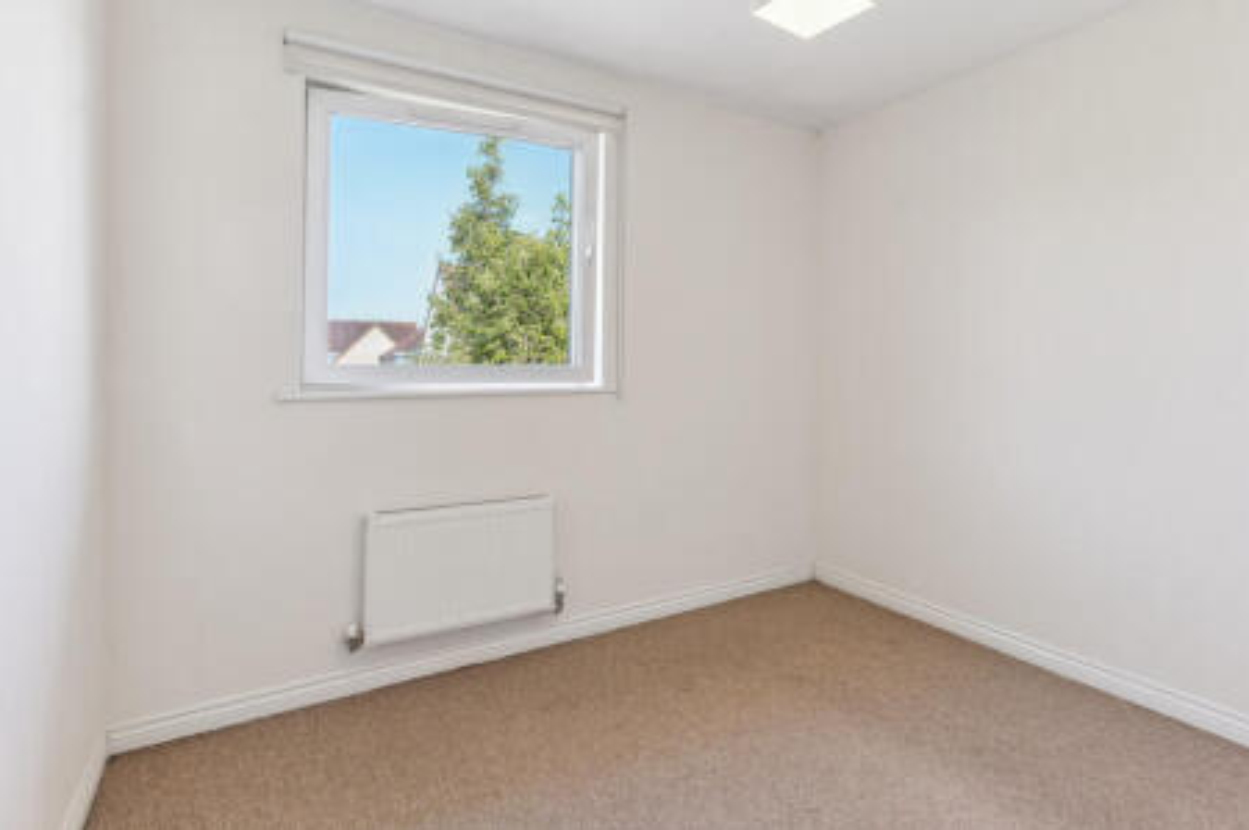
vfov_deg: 67.2
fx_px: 624
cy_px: 396
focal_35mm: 18
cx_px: 633
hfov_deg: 90.1
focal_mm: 17
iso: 800
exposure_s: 1/100
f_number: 6.3
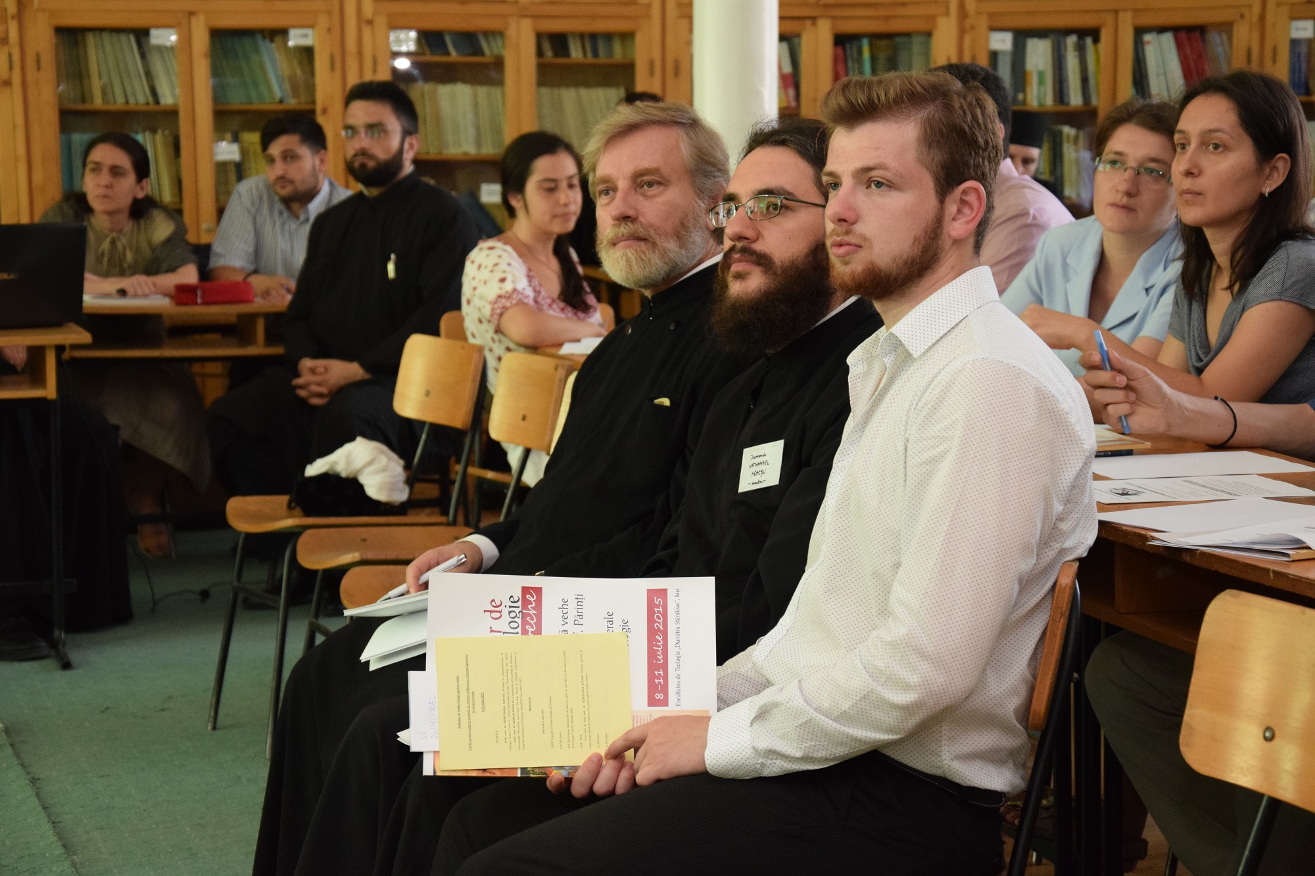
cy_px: 438
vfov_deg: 15.7
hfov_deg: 23.4
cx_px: 658
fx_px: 3177
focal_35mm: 87
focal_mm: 58
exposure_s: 1/100
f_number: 5.6
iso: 2500
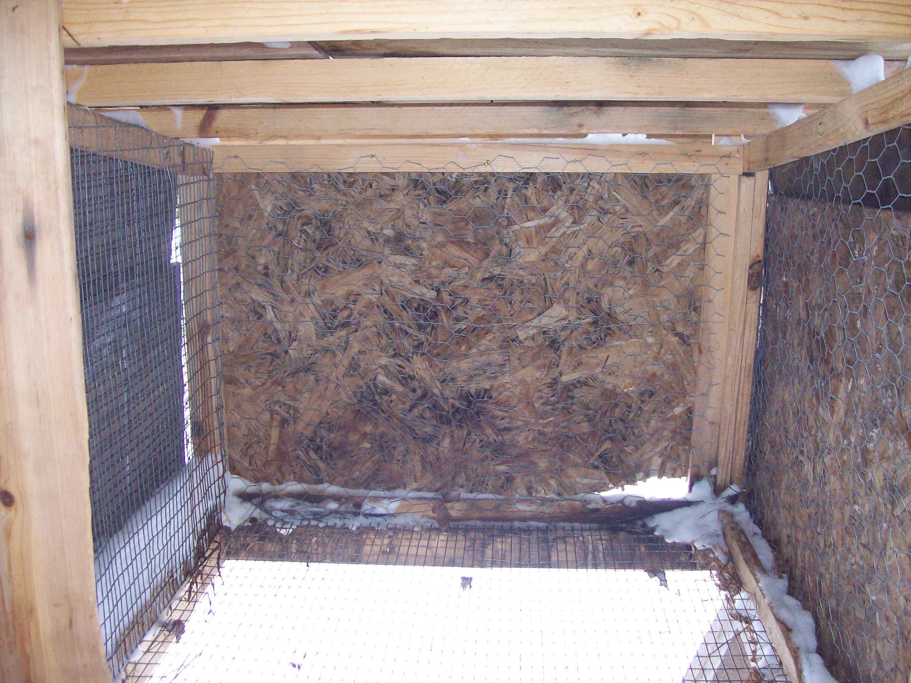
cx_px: 456
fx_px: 947
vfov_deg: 39.6
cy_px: 342
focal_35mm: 36
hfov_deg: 51.4
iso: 140
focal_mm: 6
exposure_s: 1/69.1
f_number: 2.7
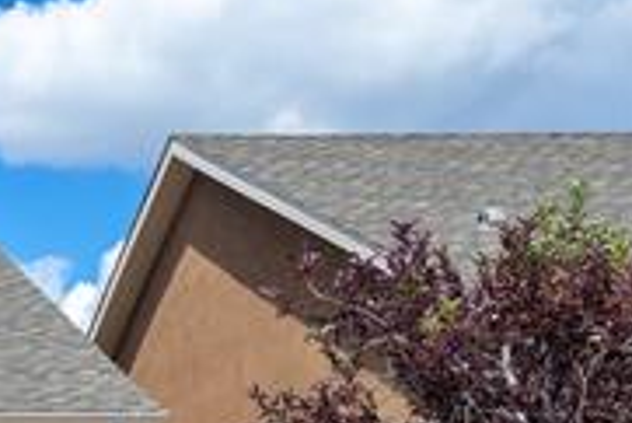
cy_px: 594
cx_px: -478
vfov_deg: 11.1
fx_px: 2108
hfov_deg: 15.0
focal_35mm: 120
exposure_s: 1/1250
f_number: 6.3
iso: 1250
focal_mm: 34
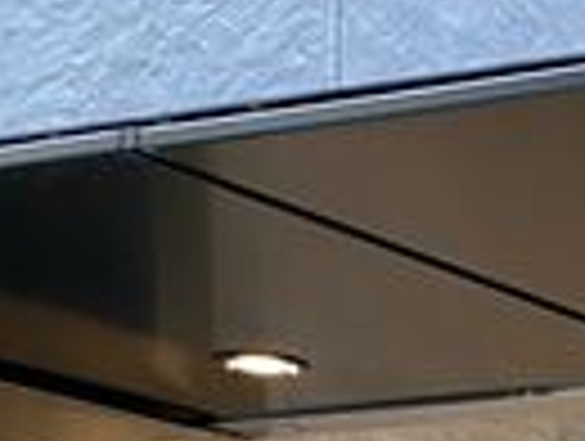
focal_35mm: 128
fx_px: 2167
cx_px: 1323
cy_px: 864
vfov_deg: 10.7
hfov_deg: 12.6
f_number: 1.8
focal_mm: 4.25
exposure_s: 1/60
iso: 160
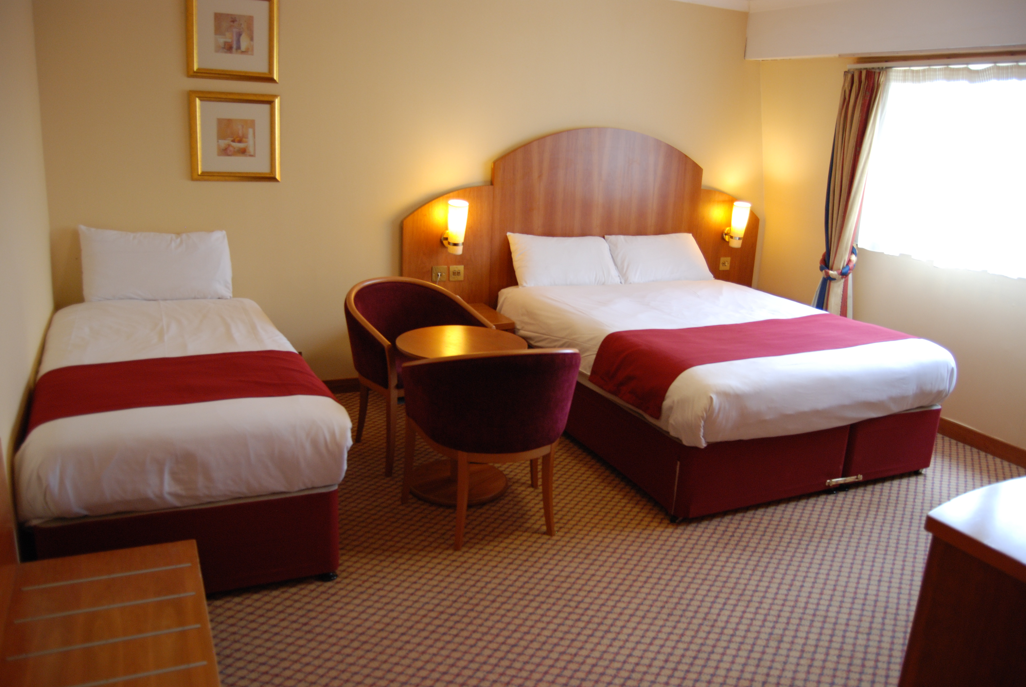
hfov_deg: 67.3
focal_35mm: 27
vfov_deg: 48.0
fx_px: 770
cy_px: 344
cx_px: 513
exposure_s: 1/20
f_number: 3.5
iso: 400
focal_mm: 18
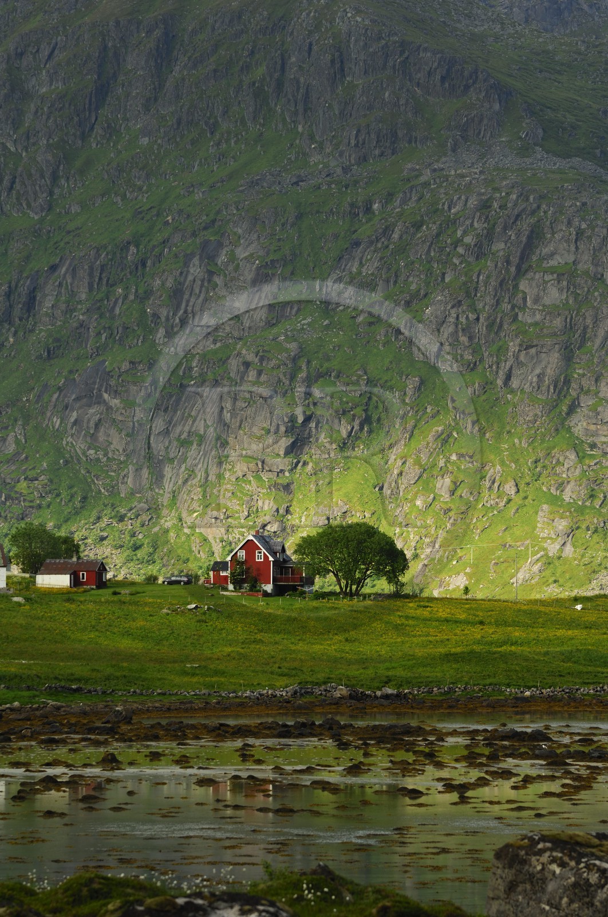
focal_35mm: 165
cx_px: 304
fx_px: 4192
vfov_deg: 12.5
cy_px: 458
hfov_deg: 8.3
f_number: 5
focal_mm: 110
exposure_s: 1/250
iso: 100
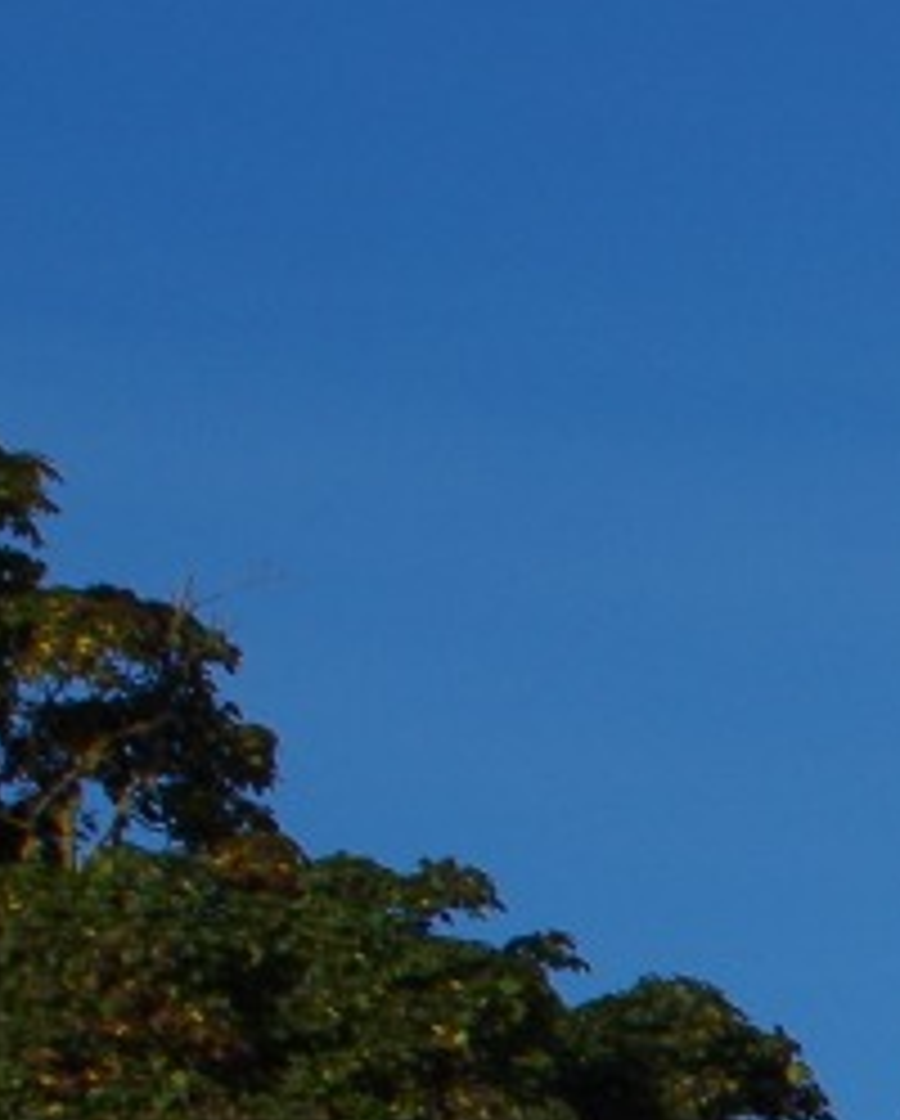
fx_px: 9964
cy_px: 1979
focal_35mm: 300
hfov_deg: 4.9
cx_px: 2758
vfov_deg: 6.3
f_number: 14
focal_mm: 33
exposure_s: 1/200
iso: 100
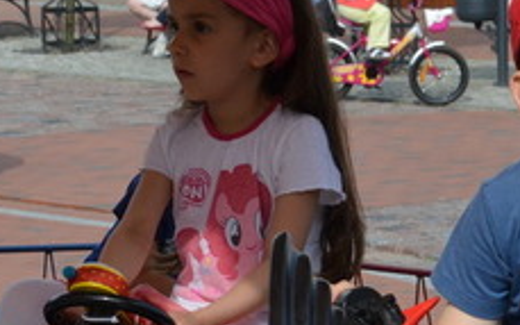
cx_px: 209
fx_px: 3089
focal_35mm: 218
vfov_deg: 6.0
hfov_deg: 9.6
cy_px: 373
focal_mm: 46
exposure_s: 1/640
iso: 800
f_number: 13
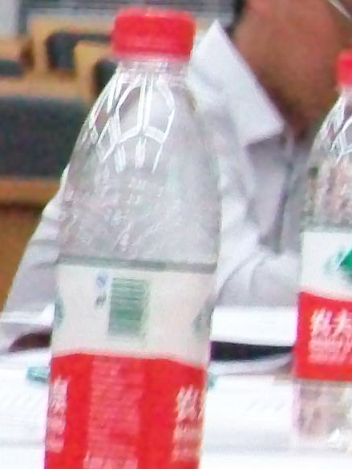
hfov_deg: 4.6
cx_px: -692
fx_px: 4242
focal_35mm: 313
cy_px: 241
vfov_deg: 6.3
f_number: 3.6
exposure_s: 1/13
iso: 400
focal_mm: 8.8
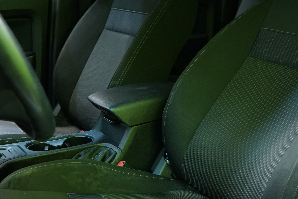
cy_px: 148
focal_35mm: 57
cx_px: 188
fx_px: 472
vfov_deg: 23.6
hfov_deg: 34.8
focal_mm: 28
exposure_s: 1/30
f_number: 3.5
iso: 1250
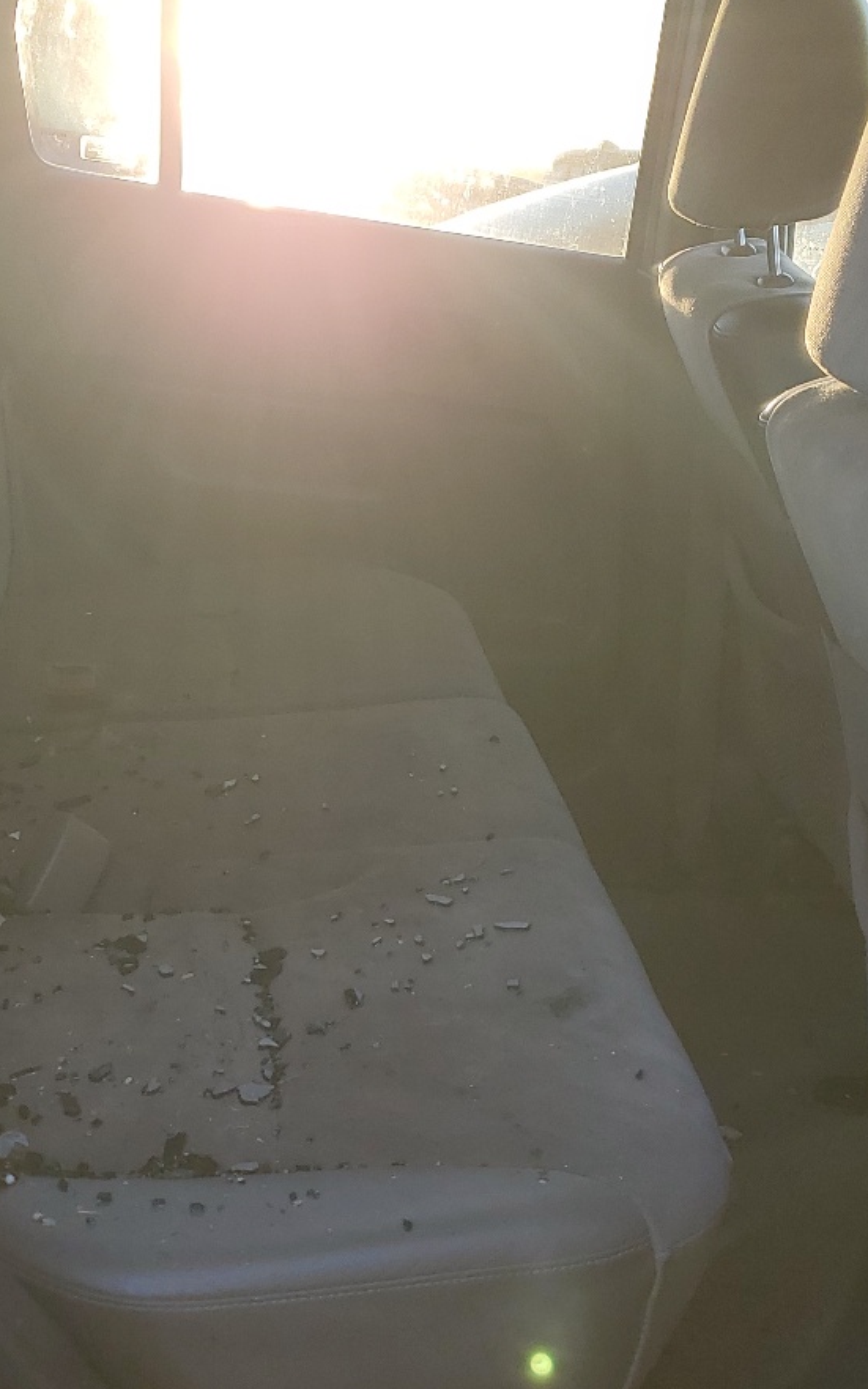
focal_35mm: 50
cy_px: 683
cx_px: 400
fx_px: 1893
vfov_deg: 40.3
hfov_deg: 25.8
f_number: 1.5
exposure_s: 1/270
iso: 50
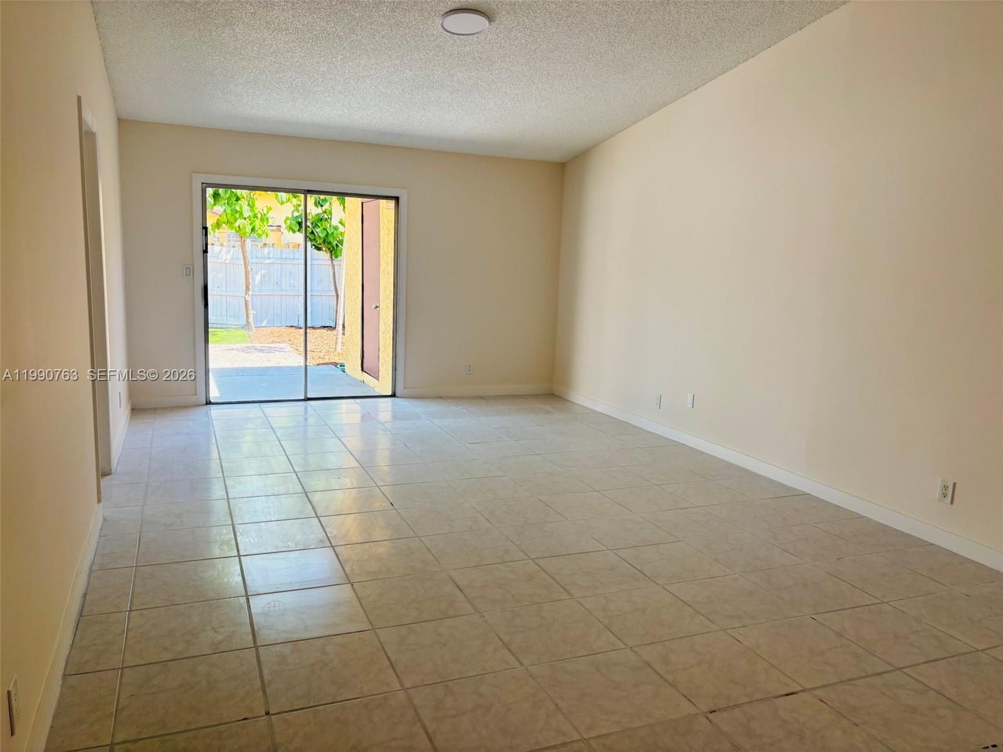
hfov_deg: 67.3
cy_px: 376
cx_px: 502
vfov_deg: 53.1
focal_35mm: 26
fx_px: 753
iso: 64
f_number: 1.6
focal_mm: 5.96
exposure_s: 1/263
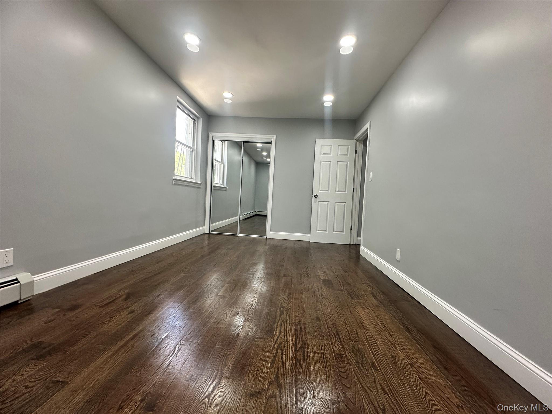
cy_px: 207
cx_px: 276
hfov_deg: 102.1
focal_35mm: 14
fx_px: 223
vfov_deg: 85.7
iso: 200
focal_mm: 2.22
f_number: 2.2
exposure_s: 1/120
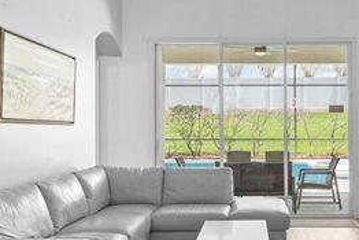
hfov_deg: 44.2
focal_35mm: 43
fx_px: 429
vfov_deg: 31.1
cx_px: 261
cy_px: 146
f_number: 8
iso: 800
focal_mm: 16
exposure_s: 1/50
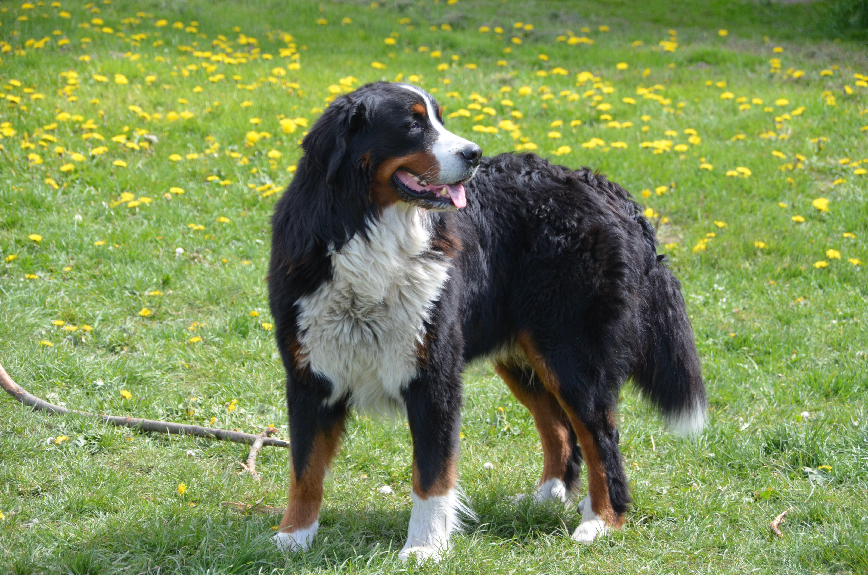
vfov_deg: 8.3
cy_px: 288
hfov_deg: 12.5
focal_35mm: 165
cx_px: 434
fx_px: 3970
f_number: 5.3
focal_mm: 110
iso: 800
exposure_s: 1/1000
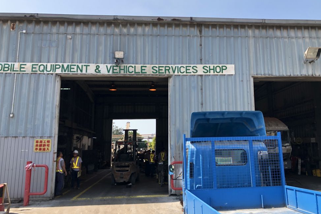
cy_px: 110
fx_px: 267
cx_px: 165
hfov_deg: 61.9
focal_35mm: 30
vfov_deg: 43.6
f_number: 1.8
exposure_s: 1/623
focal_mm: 3.99
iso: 20
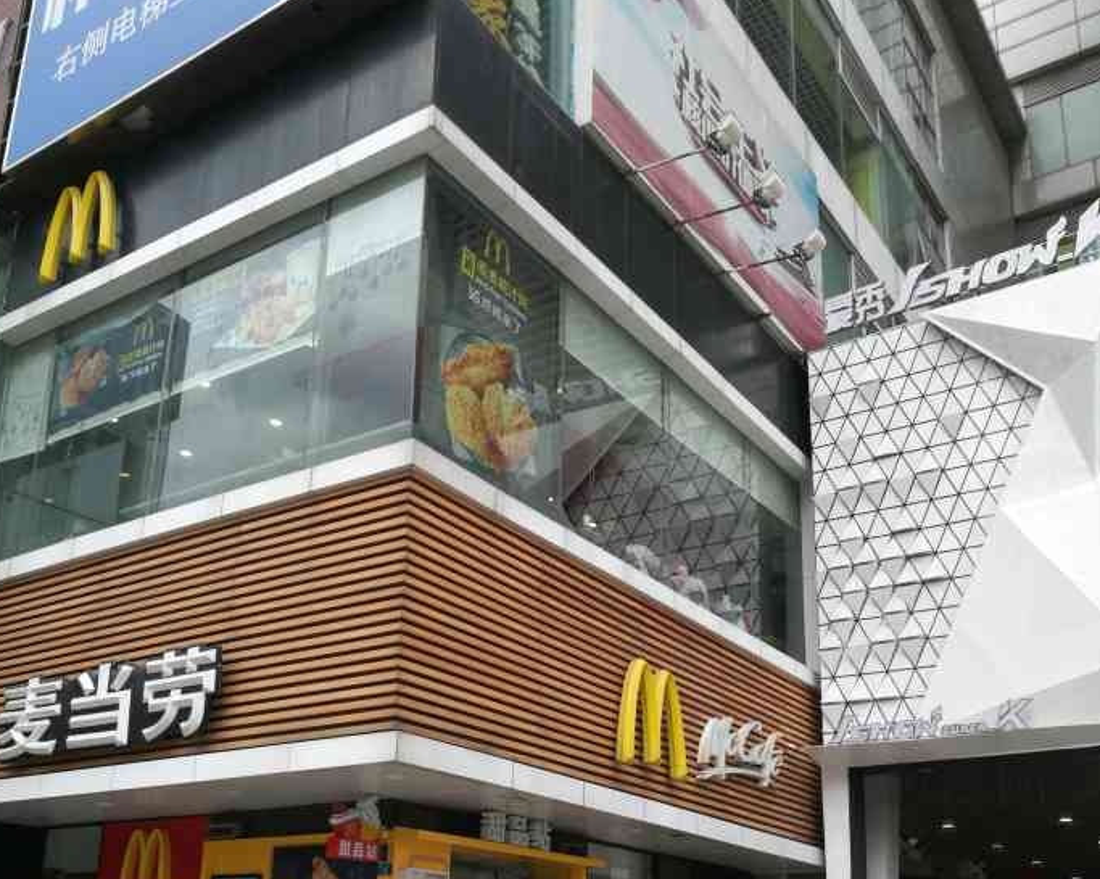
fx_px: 1172
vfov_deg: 40.2
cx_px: 541
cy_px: 640
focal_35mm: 36
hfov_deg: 50.3
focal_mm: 4.5
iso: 50
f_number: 2.2
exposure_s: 1/122
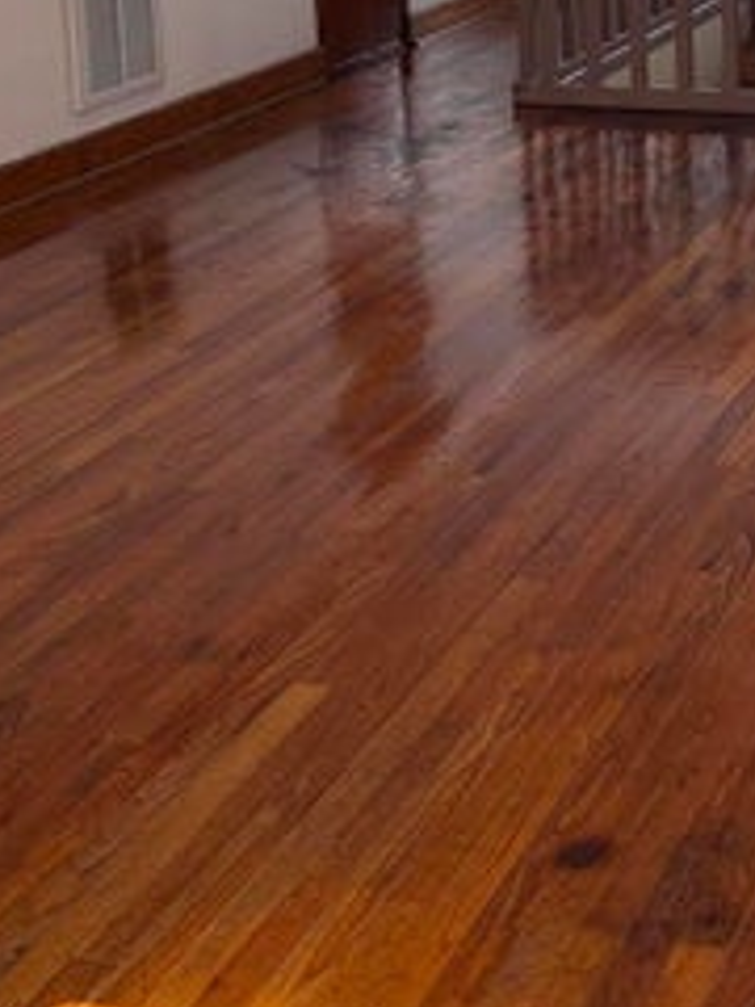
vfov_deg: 28.1
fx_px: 1861
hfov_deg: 21.4
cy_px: -38
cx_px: 889
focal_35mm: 64
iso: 100
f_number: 1.78
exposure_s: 1/121
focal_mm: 6.86
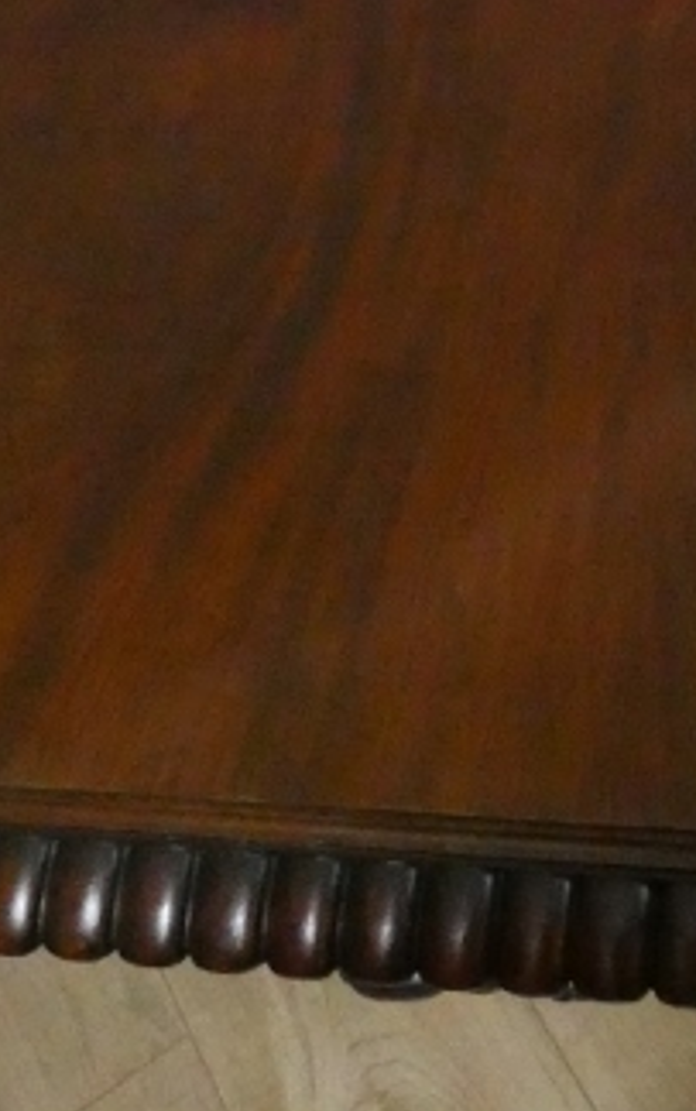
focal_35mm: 67
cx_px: 816
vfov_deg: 27.5
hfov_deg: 18.5
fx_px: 2030
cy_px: -168
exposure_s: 1/60
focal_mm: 3.6
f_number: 4.4
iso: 1250
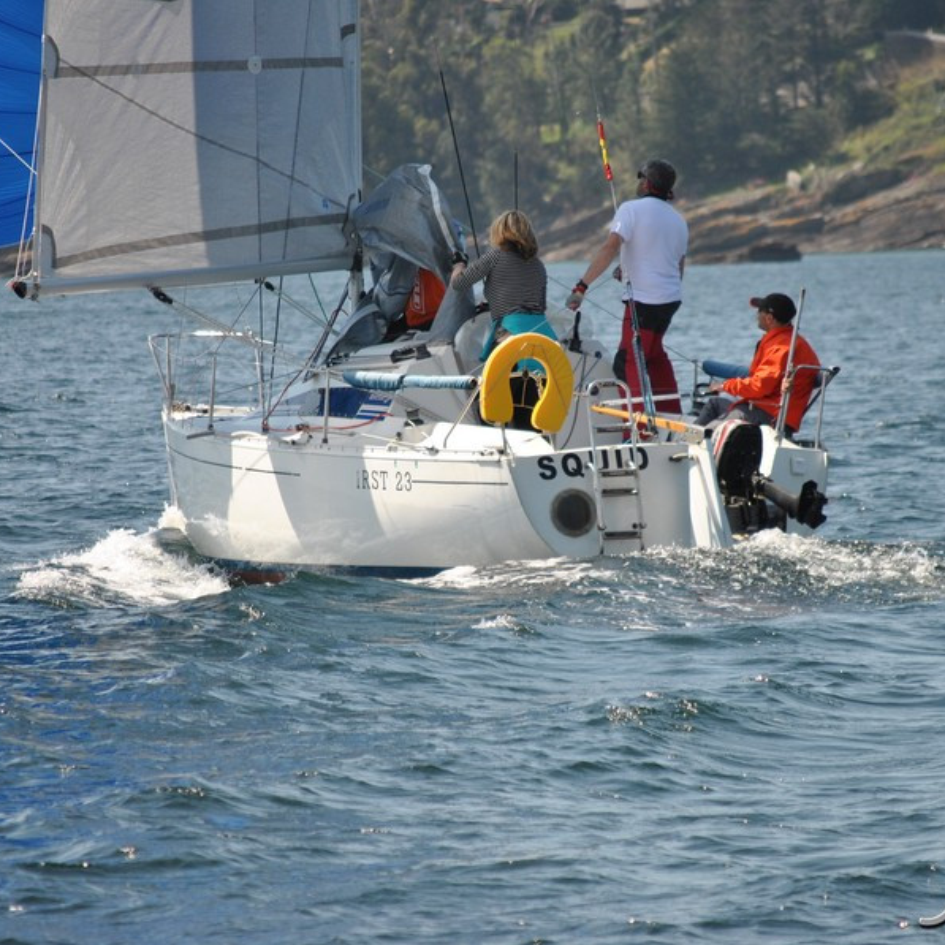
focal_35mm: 345
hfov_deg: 5.1
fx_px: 10656
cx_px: 521
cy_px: 473
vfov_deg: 5.1
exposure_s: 1/800
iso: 200
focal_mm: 180
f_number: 5.6
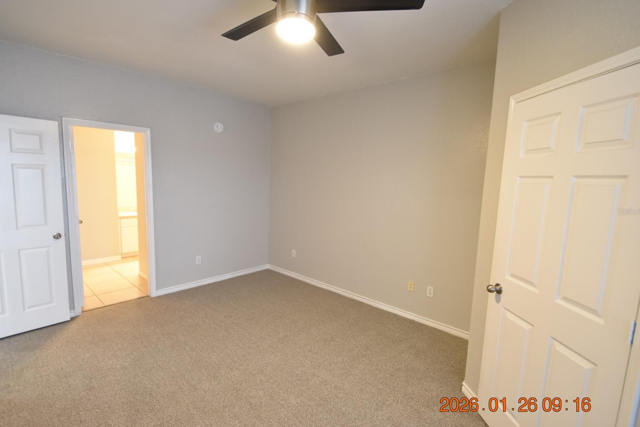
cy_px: 211
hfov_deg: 96.7
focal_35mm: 16
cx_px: 314
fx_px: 284
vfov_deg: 73.7
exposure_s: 1/15
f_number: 3.5
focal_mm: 10
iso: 800
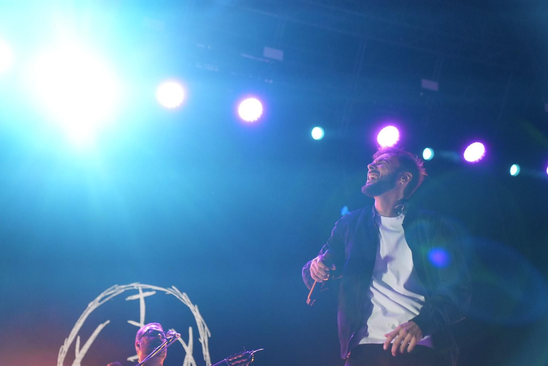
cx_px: 274
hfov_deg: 40.3
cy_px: 183
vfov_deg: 27.6
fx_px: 746
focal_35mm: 49
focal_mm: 49
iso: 3200
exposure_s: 1/640
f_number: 2.8
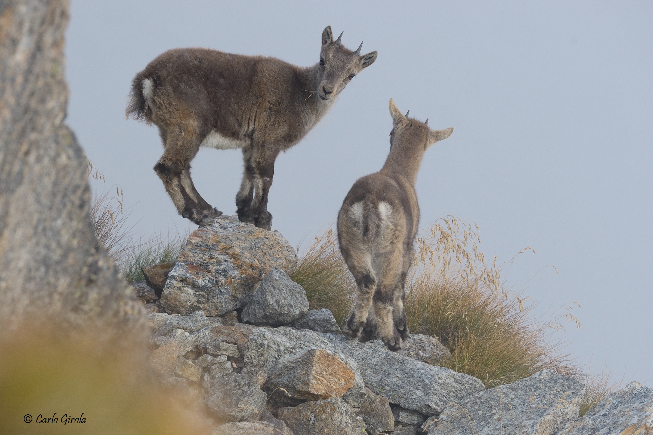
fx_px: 10882
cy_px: 218
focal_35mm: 600
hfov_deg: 3.4
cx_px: 326
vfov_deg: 2.3
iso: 2000
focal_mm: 600
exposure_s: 1/500
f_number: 8
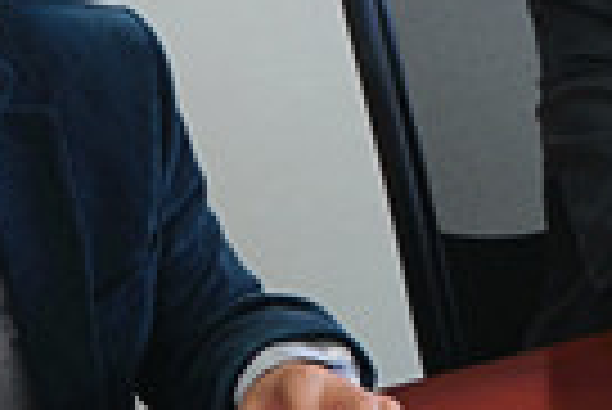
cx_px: 1094
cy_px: -151
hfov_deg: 11.3
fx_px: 2893
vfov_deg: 8.0
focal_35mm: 170
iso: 200
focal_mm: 29
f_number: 4
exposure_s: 1/60
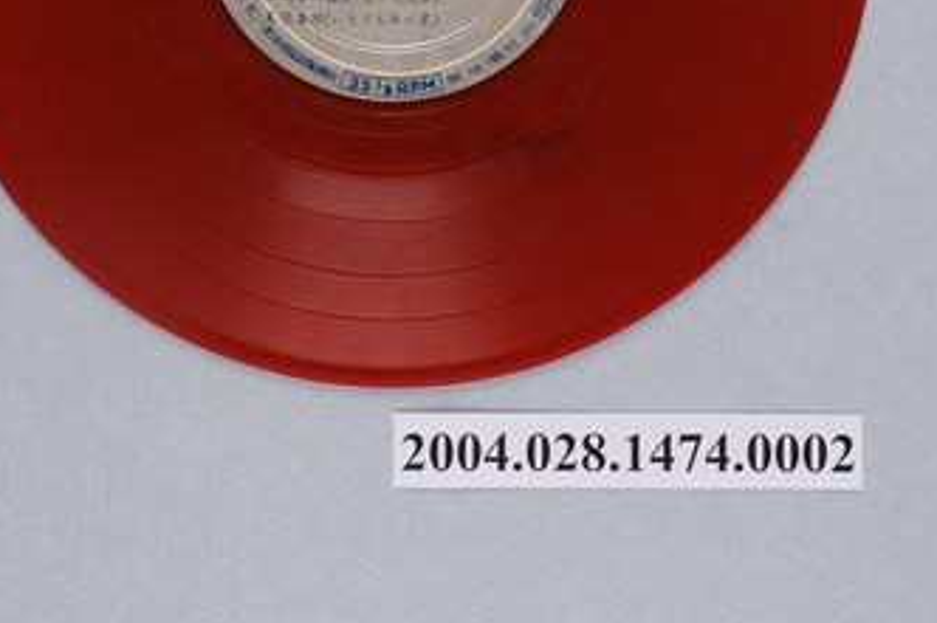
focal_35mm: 139
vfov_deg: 9.7
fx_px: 3616
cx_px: 398
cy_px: -73
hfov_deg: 14.8
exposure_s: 1/60
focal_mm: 48
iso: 200
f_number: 11
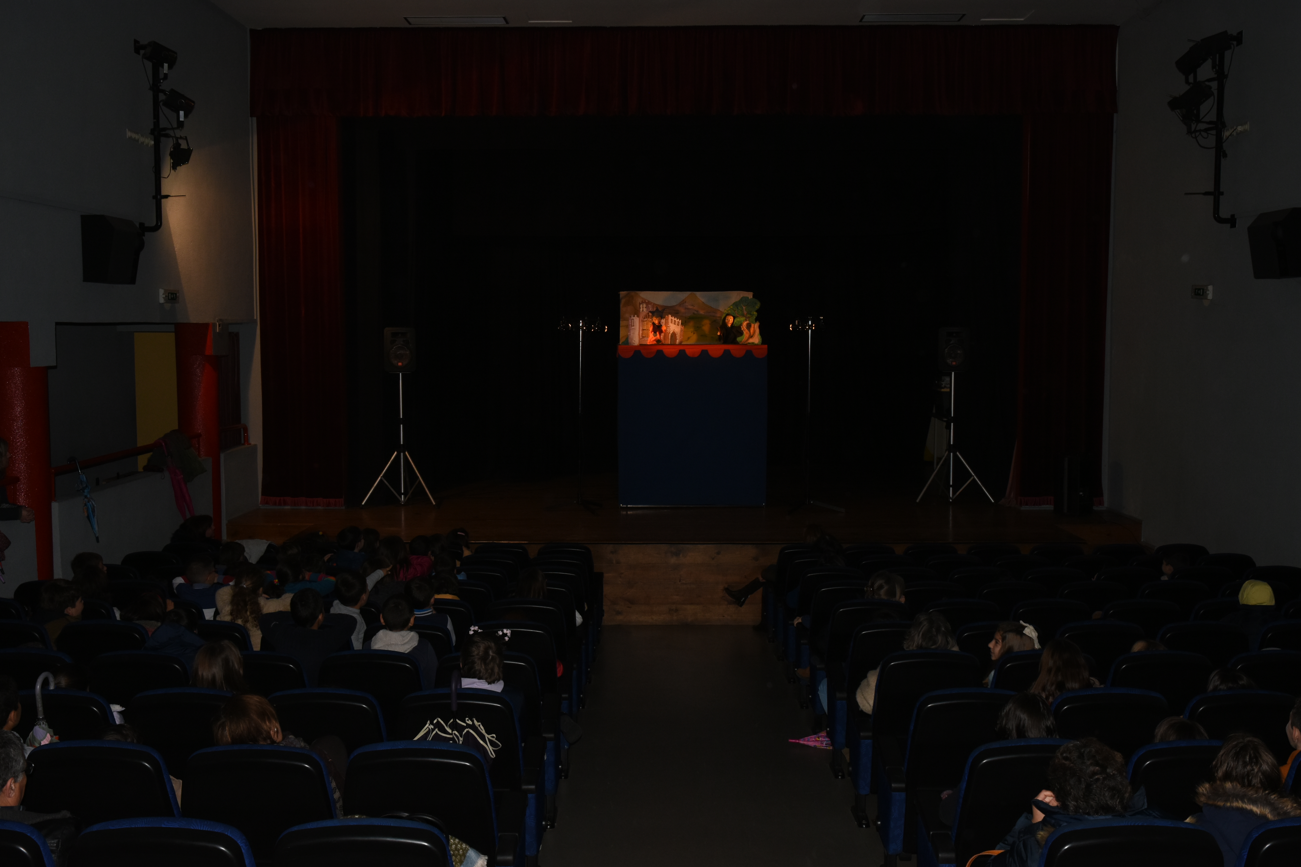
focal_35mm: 36
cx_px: 650
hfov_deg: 53.1
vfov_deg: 36.9
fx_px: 1301
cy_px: 434
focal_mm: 24
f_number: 8
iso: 640
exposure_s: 1/60
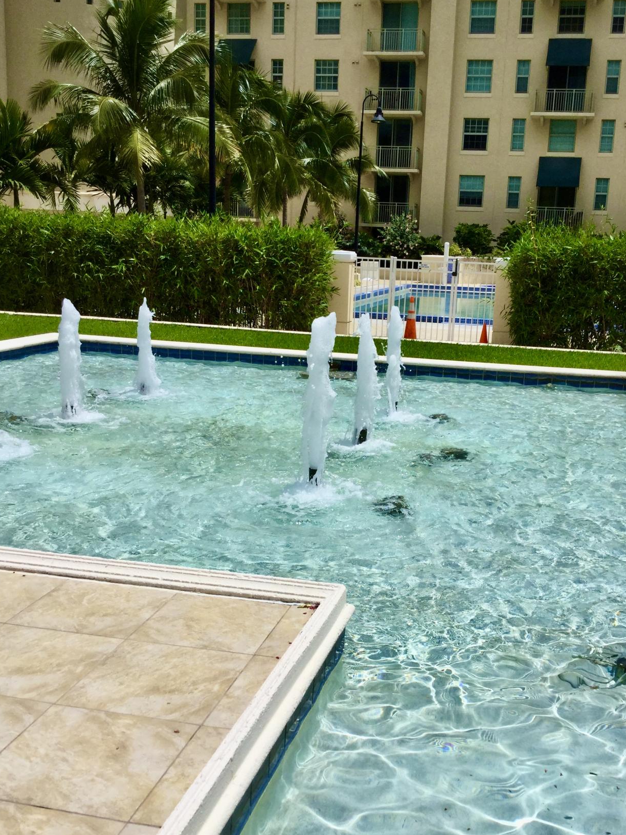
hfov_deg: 37.6
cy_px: 450
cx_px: 360
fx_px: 916
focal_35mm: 38
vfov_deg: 48.9
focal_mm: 3.3
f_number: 2.4
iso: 25
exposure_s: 1/2915
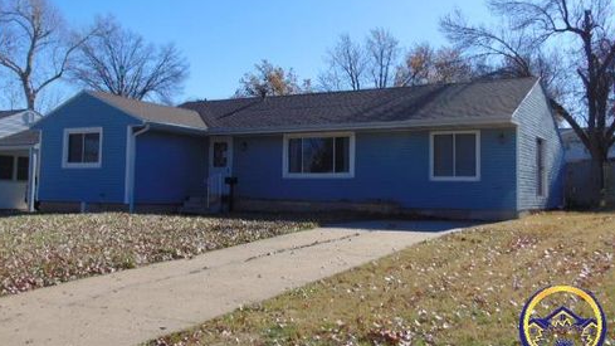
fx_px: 636
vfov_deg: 30.4
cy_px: 142
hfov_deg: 51.6
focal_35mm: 39
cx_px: 303
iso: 80
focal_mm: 6.3
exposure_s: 1/200
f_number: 8.3
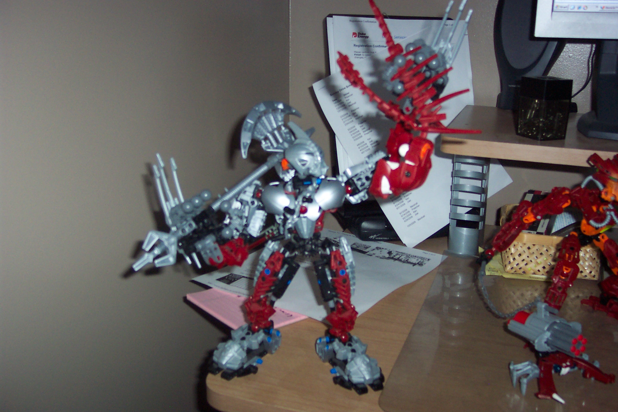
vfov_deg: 35.1
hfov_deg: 50.7
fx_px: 652
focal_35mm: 38
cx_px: 309
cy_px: 206
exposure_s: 1/30
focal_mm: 8
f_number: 2.8
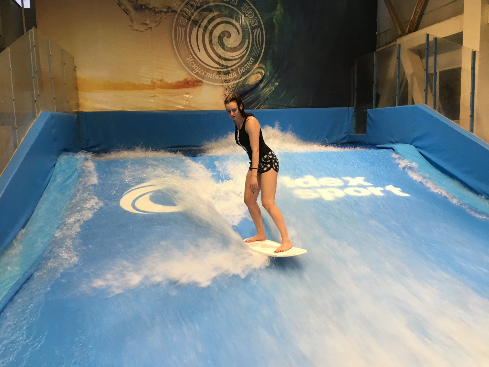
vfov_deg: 48.2
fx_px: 410
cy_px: 184
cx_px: 244
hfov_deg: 61.7
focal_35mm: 29
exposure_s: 1/33
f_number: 2.2
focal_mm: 4.15
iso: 100
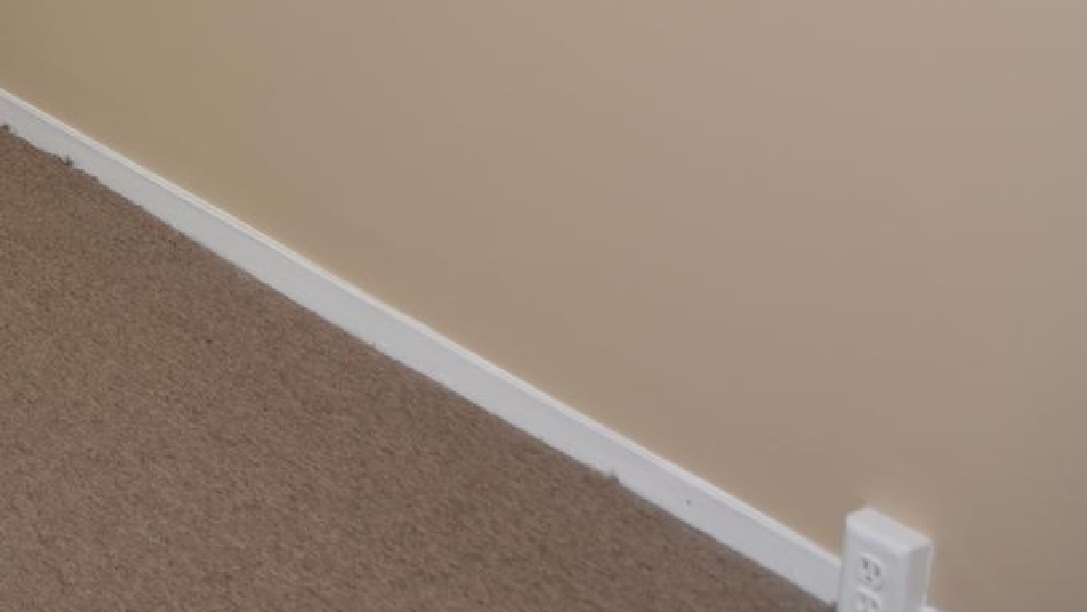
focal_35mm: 85
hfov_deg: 22.0
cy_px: -467
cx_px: -396
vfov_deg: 13.0
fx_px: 2451
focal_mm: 18
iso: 280
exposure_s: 1/60
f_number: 4
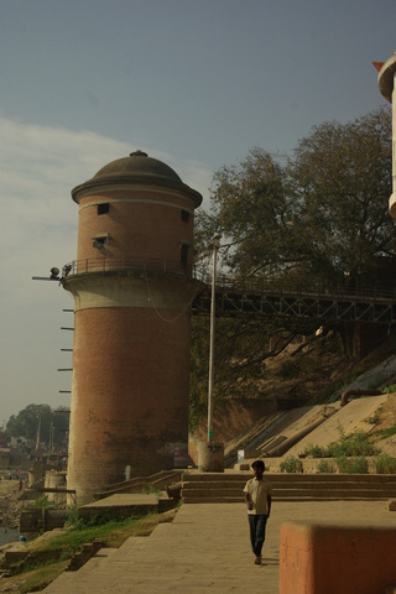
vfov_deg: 33.4
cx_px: 198
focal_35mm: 60
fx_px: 990
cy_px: 297
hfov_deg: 22.6
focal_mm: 40
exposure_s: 1/500
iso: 200
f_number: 6.7
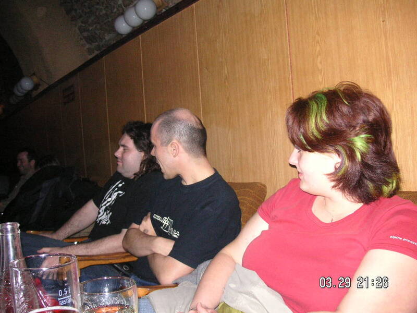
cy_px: 156
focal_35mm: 37
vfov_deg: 38.7
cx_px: 208
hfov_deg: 50.1
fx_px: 446
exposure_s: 1/45
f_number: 2.8
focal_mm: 6.1
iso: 160
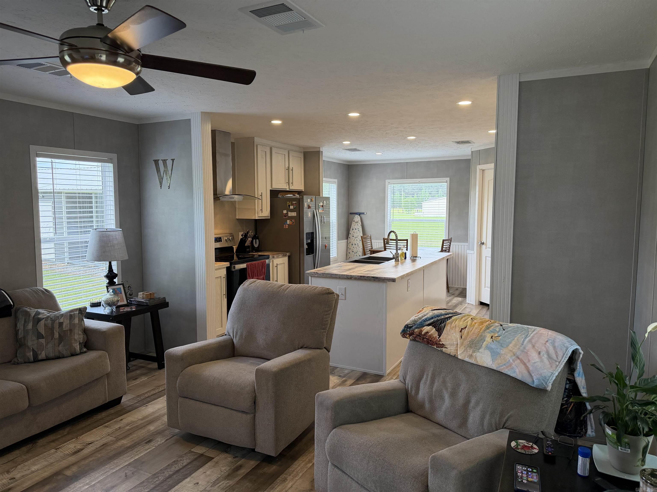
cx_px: 328
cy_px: 246
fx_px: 456
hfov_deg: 71.6
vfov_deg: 56.8
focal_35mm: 24
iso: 200
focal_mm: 6.76
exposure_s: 1/142
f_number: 1.78
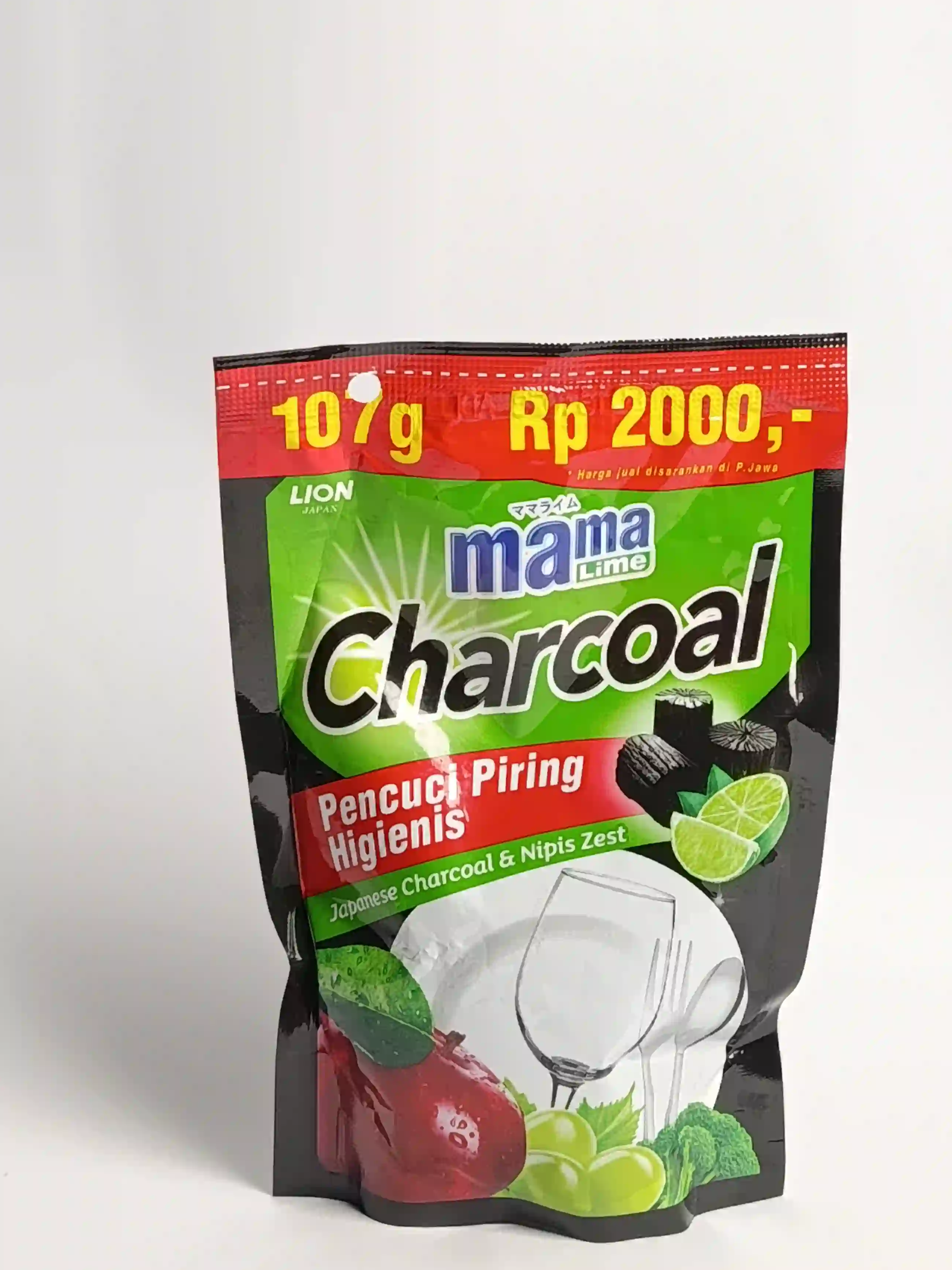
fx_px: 2383
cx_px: 544
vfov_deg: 29.8
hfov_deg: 22.6
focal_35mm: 65
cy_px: 701
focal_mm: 5.24
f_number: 1.7
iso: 181
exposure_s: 1/100
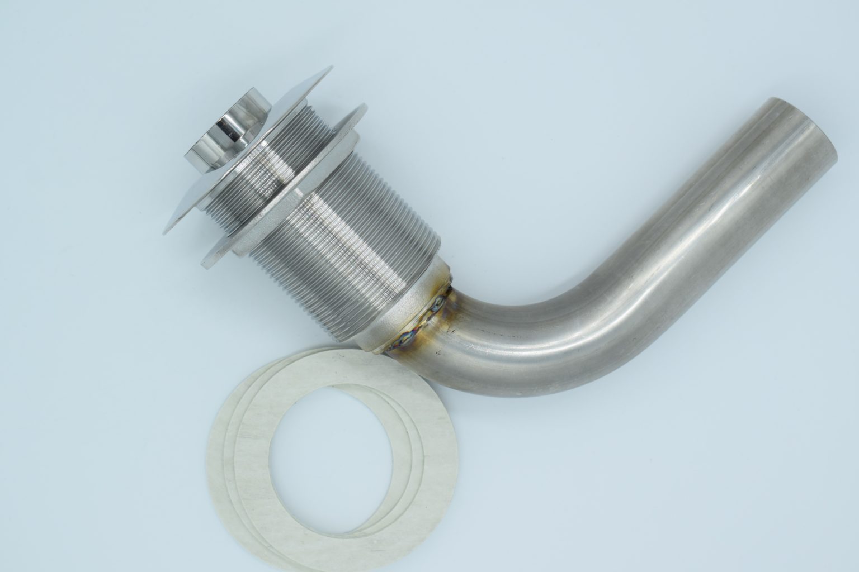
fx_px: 1217
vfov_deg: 26.5
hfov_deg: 38.9
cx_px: 430
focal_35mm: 51
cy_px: 286
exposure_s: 1/250
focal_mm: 34
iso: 320
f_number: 8
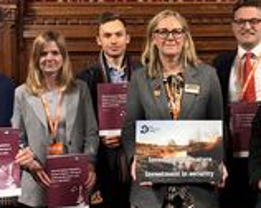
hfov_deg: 26.1
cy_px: 90
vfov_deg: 21.2
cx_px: 194
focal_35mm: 72
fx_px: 555
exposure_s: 1/33
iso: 400
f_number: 1.6
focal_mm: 5.96
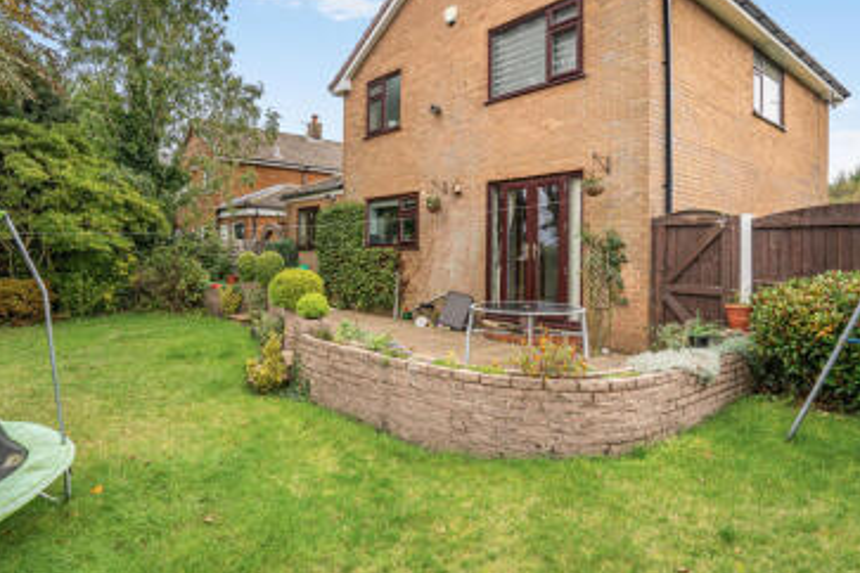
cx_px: 389
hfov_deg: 81.0
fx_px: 502
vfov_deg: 59.3
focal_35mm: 21
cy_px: 247
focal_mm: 16
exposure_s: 1/200
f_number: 7.1
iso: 200
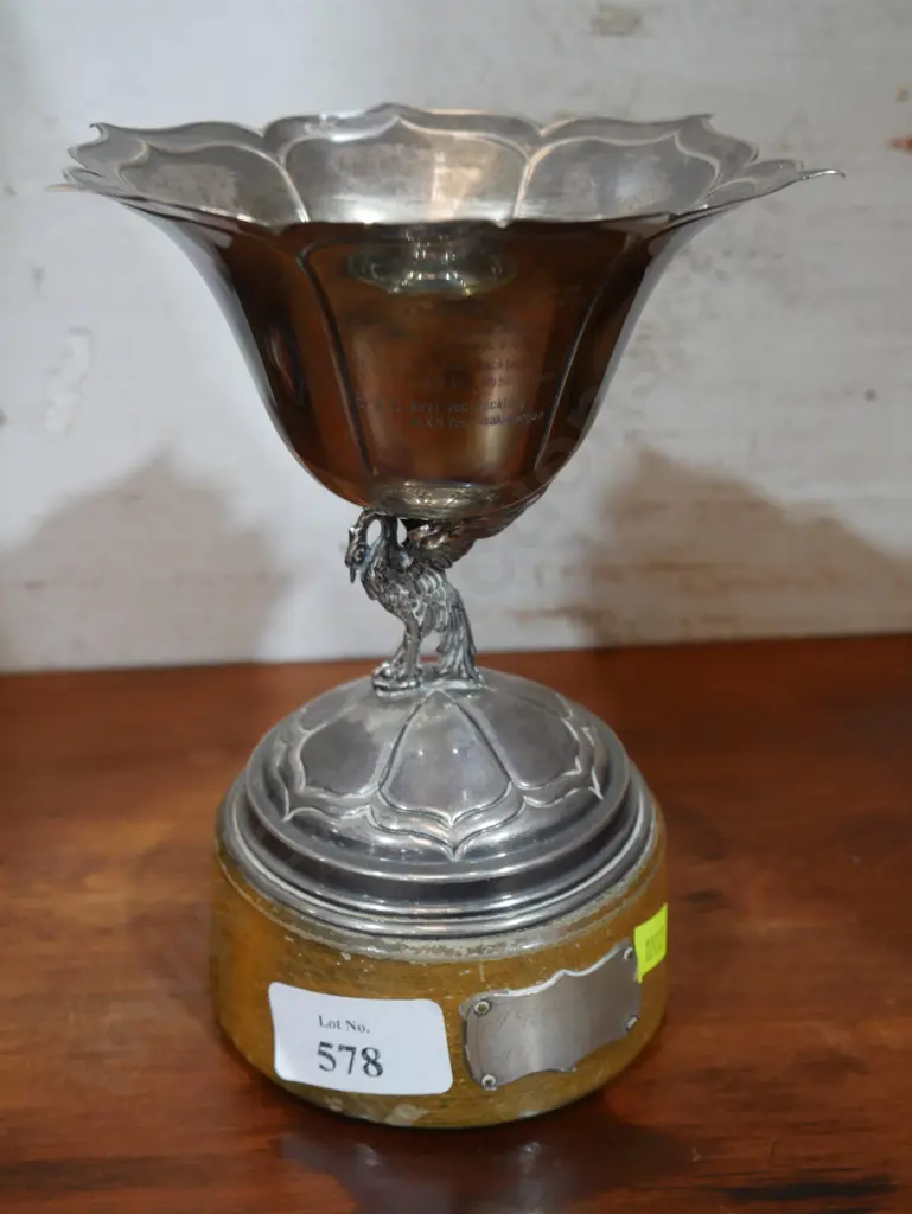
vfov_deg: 46.8
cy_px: 607
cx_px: 456
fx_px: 1404
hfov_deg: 36.0
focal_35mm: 40
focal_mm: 20
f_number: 4.5
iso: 640
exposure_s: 1/60
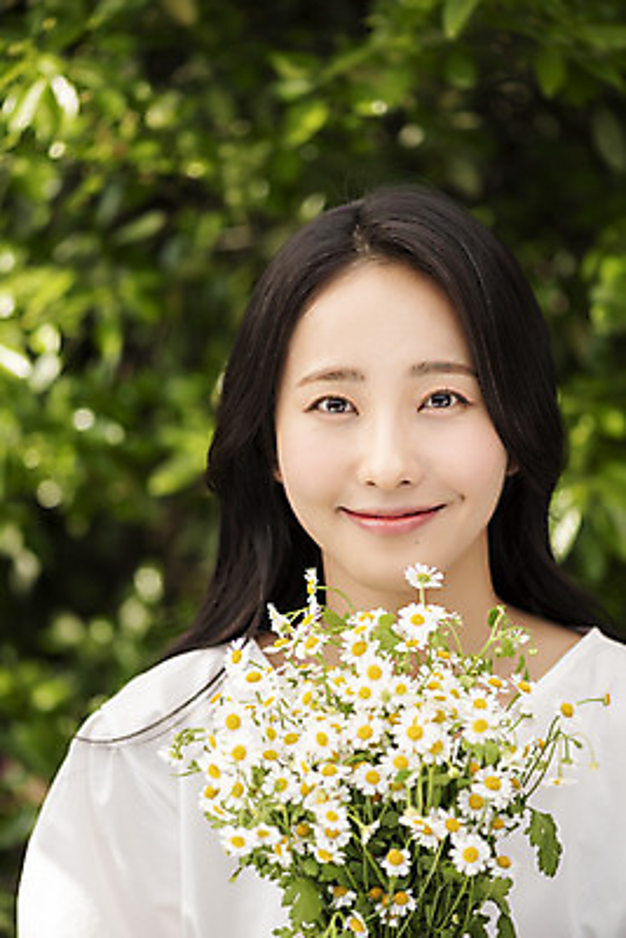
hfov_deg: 13.1
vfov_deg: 19.4
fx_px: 2736
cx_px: 313
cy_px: 469
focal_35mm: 105
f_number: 4
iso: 100
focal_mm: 105
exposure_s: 1/400
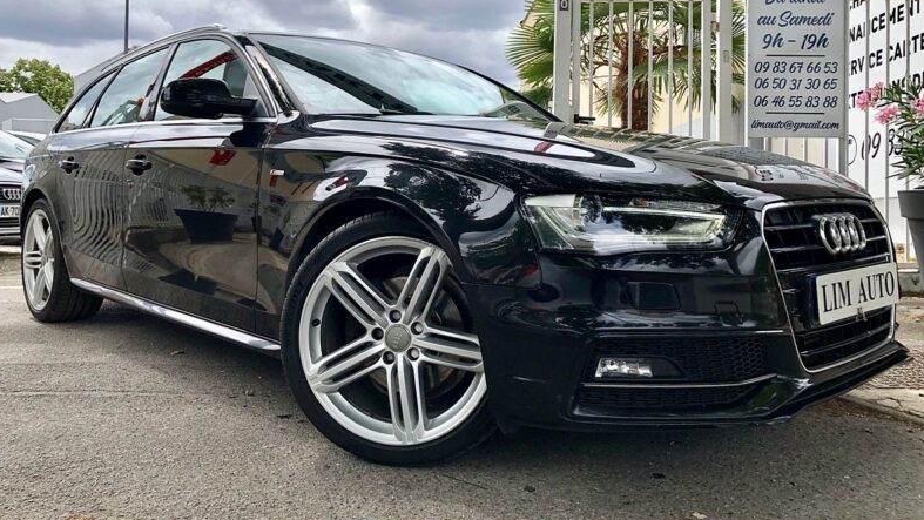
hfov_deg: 62.6
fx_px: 760
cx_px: 458
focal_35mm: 31
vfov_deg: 37.7
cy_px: 211
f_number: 1.8
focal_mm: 3.99
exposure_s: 1/1412
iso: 20
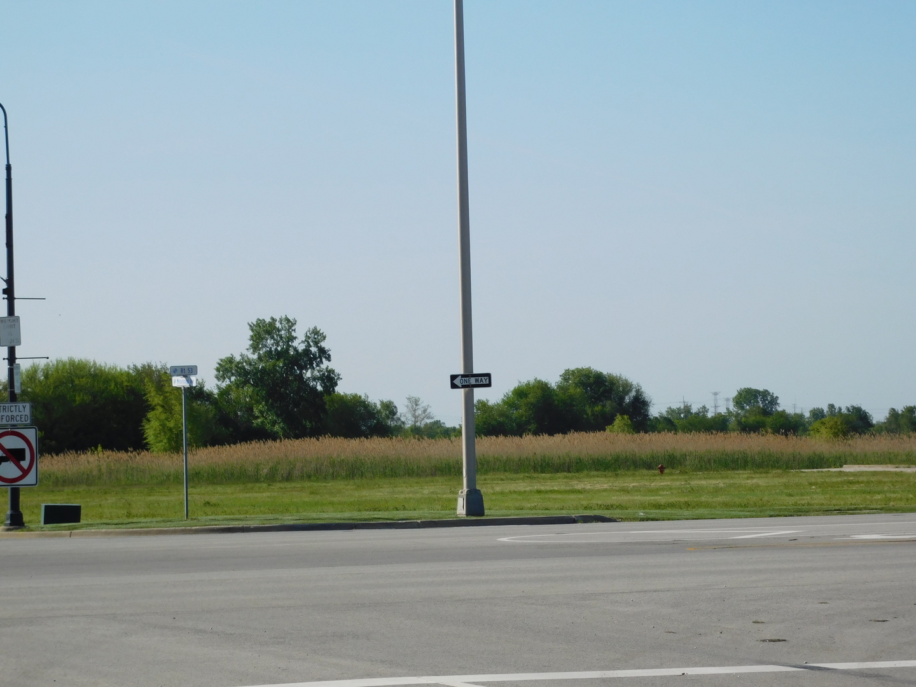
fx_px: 3546
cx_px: 458
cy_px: 344
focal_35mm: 134
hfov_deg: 14.7
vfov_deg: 11.1
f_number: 5
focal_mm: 23.7
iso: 125
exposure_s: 1/800
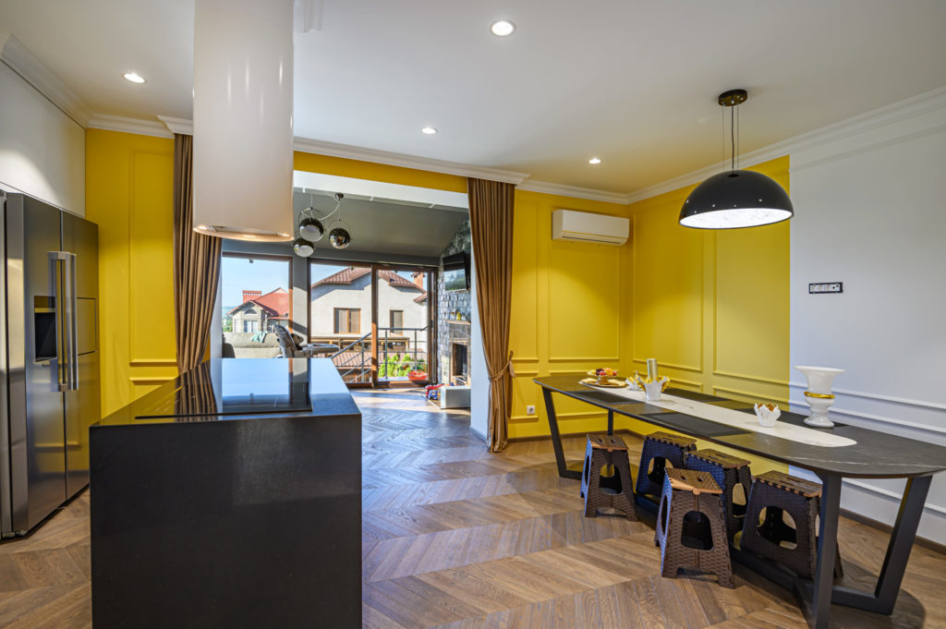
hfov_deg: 96.8
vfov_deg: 73.7
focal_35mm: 16
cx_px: 473
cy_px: 314
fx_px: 420
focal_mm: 16
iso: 100
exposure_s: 1/20
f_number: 10
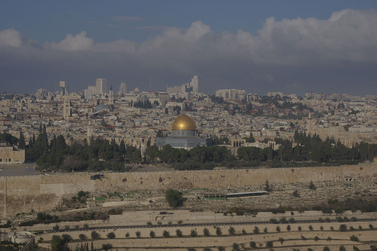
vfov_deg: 18.2
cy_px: 126
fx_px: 785
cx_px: 188
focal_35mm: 75
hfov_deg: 27.0
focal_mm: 50
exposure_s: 1/1000
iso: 160
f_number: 9
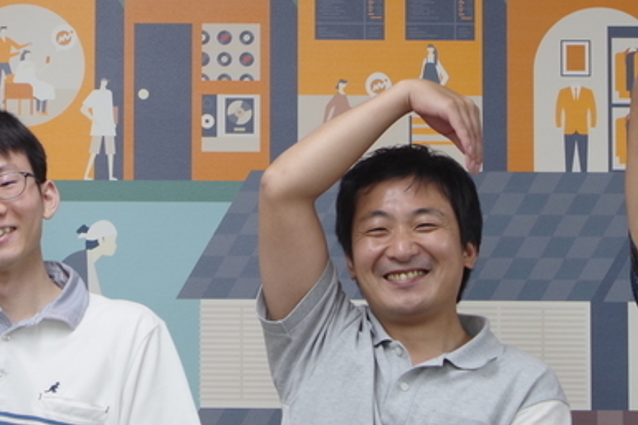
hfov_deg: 10.2
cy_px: 116
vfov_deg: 6.8
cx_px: 127
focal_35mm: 201
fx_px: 3553
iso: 640
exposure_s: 1/40
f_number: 8
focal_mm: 43
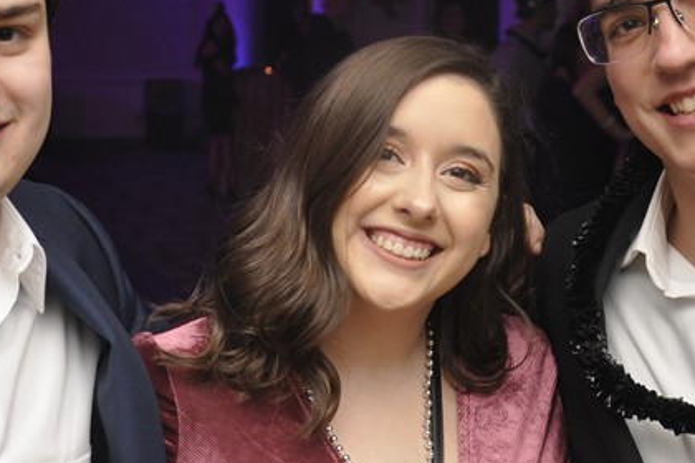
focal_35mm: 107
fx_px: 2066
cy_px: 149
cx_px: 252
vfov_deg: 12.8
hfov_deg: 19.1
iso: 400
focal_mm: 30
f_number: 5
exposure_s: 1/60
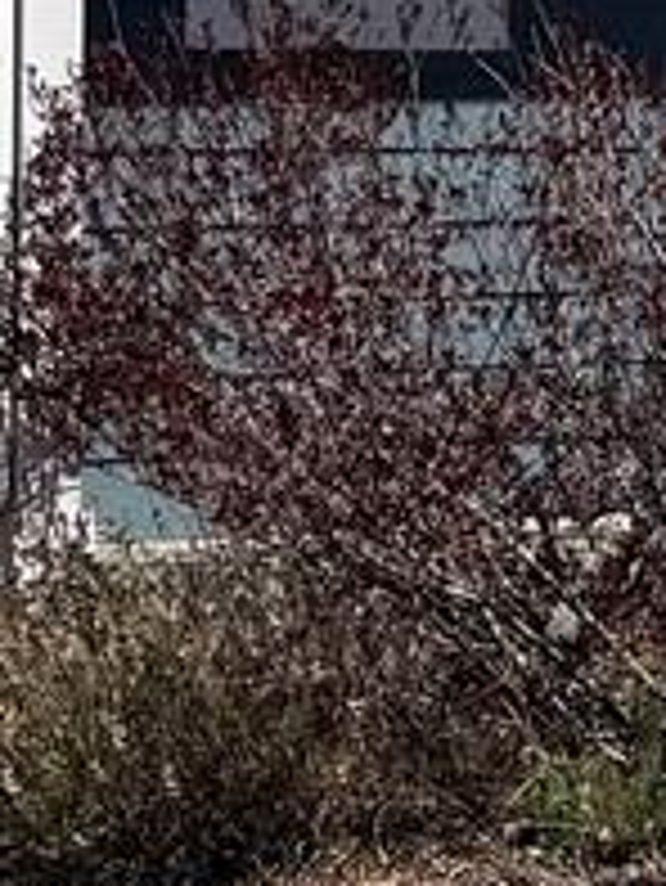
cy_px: -342
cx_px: 1148
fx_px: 4997
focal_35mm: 195
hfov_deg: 7.4
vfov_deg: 9.9
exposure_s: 1/6173
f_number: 1.78
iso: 80
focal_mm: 6.76
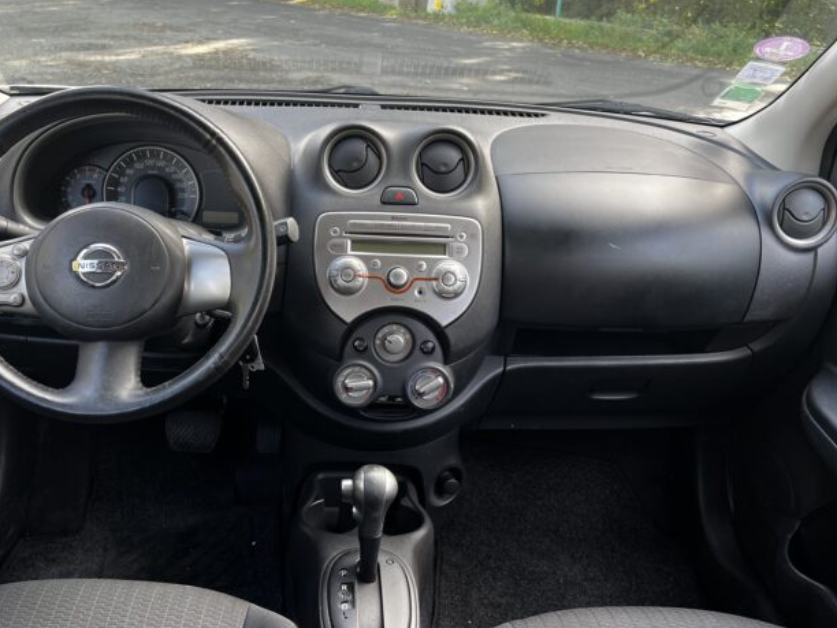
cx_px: 347
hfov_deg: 53.7
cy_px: 294
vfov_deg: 41.8
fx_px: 822
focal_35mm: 34
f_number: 1.5
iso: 50
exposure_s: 1/121
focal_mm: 5.7
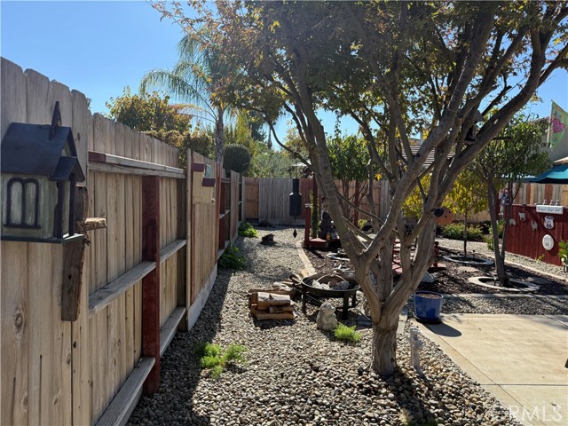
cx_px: 284
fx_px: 394
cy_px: 213
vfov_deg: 56.8
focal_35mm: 24
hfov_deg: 71.6
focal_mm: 6.76
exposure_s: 1/3584
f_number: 1.78
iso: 100
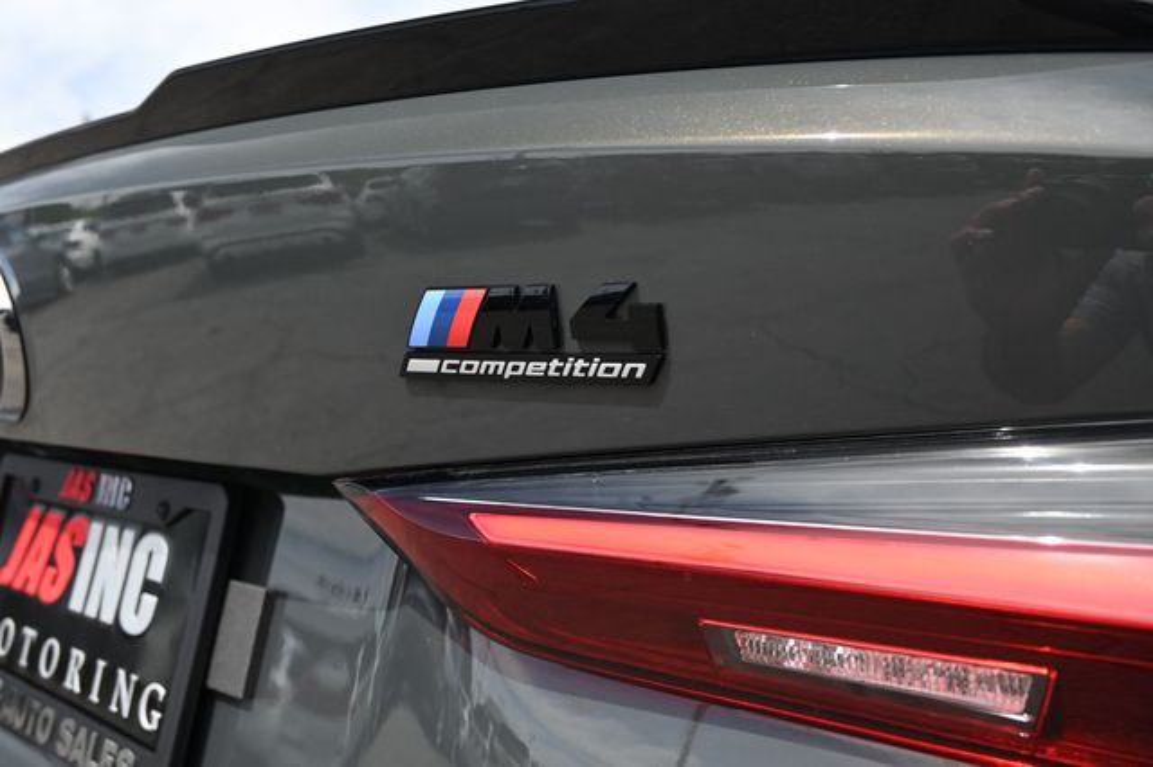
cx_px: 576
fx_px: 1080
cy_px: 384
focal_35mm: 34
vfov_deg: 39.1
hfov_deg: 56.2
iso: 200
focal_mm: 22.5
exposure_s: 1/250
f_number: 5
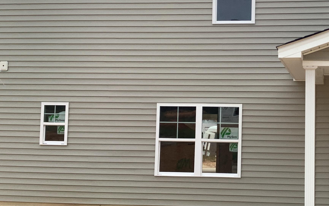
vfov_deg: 22.7
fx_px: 511
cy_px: 95
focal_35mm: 57
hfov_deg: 34.4
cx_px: 270
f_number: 2.4
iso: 25
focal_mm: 3.3
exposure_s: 1/1101
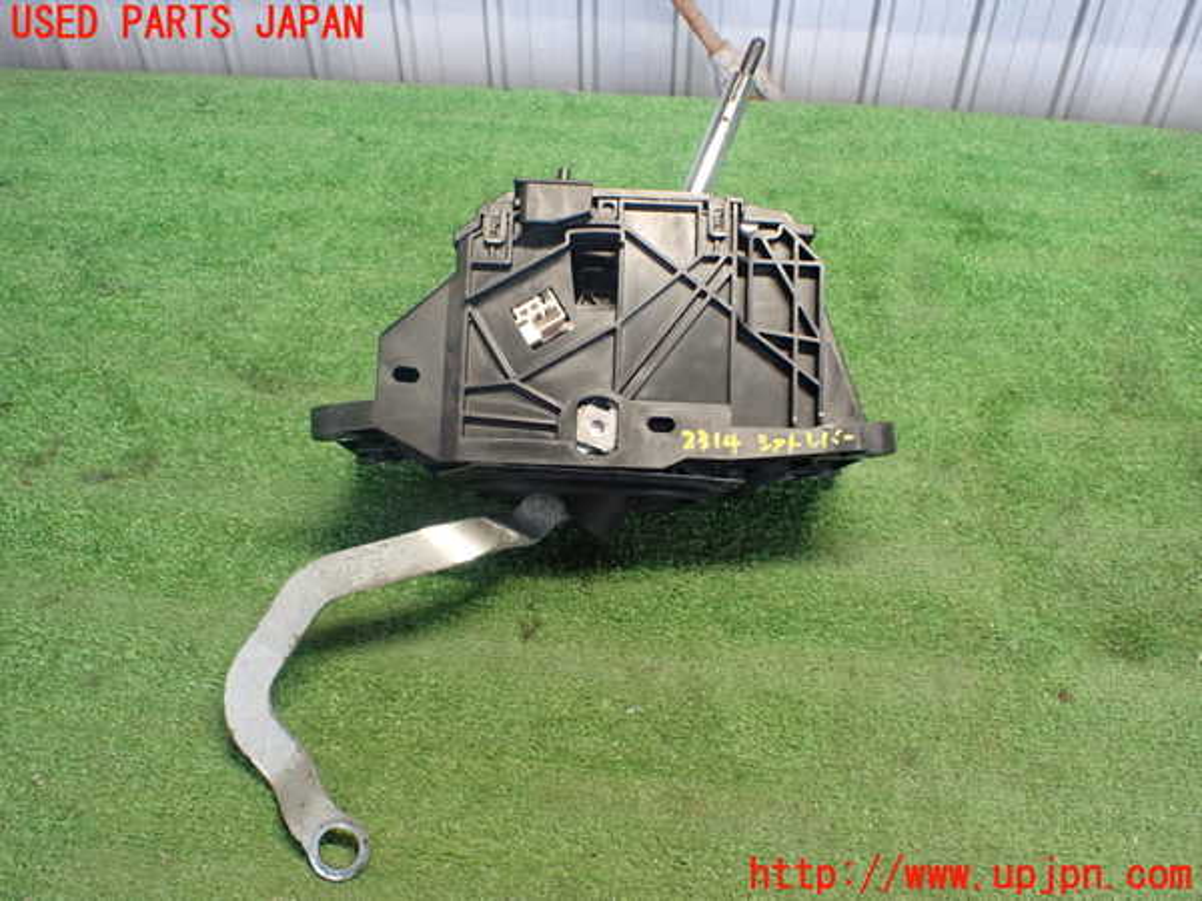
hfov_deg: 60.0
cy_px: 450
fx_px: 1042
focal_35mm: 30
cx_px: 601
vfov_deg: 46.8
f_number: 2.3
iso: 800
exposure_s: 1/40
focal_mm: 5.4
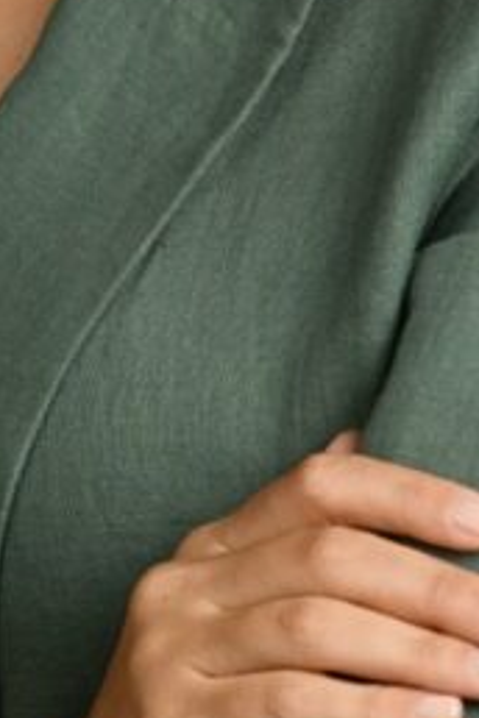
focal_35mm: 603
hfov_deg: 2.3
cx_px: 36
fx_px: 12034
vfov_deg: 3.4
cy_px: -131
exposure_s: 1/160
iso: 400
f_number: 4.5
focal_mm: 135
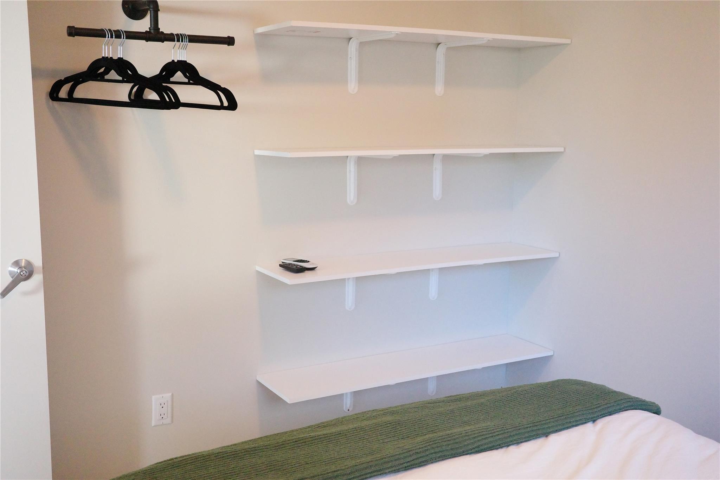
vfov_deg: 33.4
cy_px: 240
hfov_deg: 48.5
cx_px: 360
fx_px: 800
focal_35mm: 40
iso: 6400
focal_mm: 26
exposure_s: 1/500
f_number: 2.8
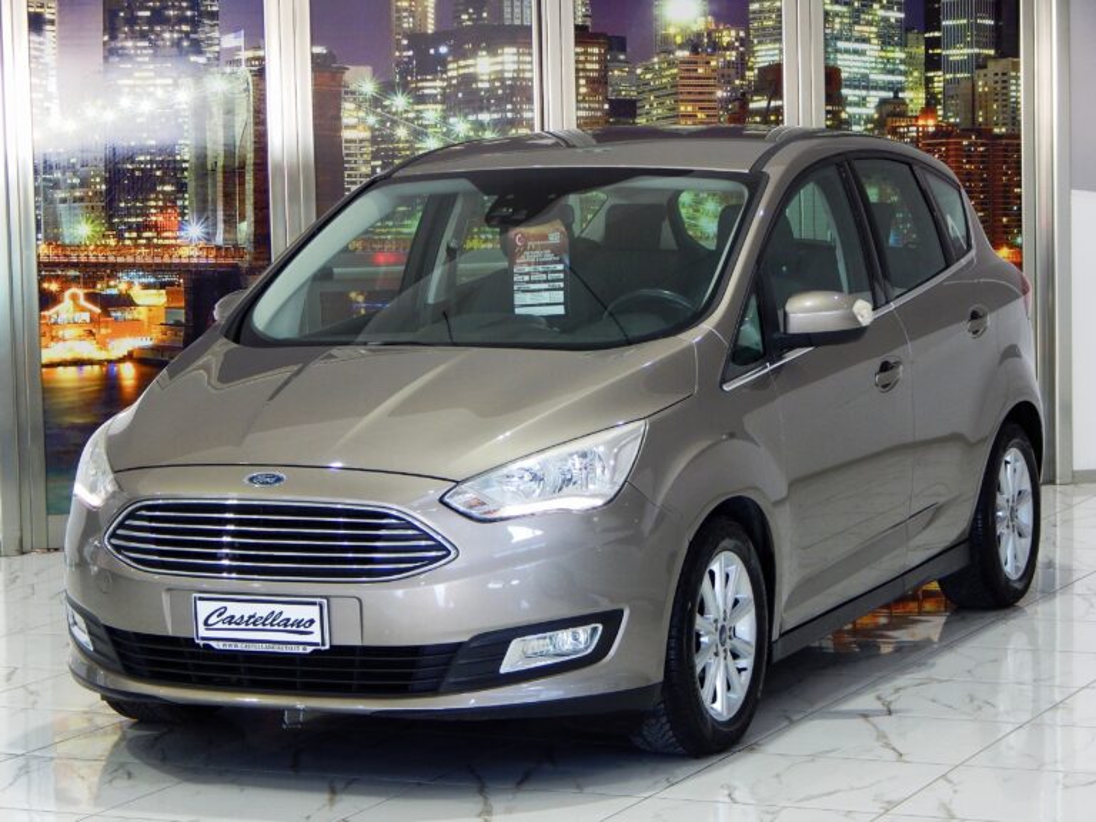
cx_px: 548
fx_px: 3293
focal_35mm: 104
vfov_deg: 14.2
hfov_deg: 18.9
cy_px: 411
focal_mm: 18.7
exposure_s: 1/30
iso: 250
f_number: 4.5
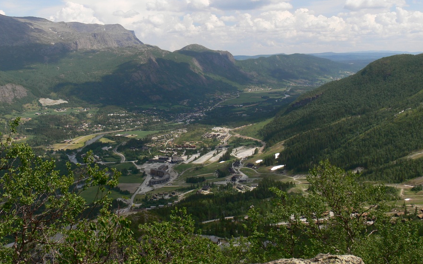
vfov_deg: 30.4
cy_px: 99
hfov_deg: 47.2
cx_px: 196
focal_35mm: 42
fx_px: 484
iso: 80
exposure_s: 1/100
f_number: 5.6
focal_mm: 7.4
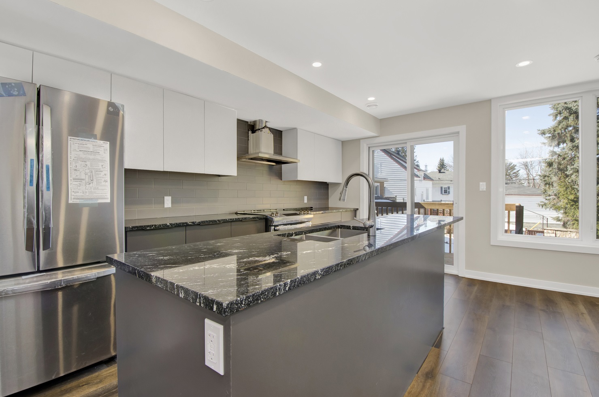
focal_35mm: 15
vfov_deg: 77.1
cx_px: 300
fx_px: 249
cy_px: 198
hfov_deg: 100.5
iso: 320
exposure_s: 1/6
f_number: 8
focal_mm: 10
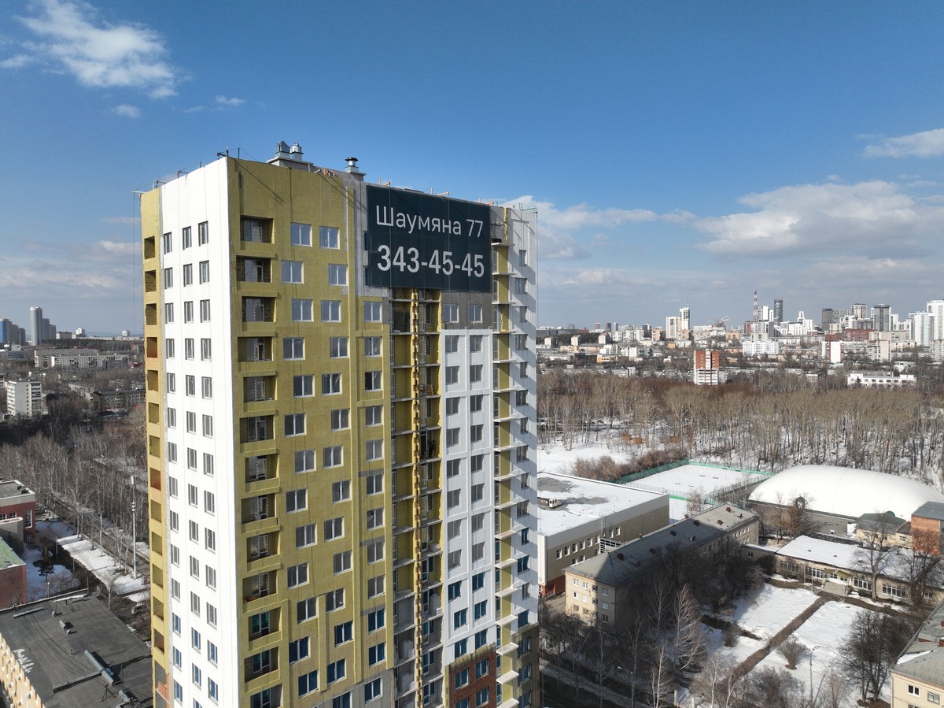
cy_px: 354
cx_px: 472
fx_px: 654
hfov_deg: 71.6
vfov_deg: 56.8
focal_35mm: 24
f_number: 2.8
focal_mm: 12.29
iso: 100
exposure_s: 1/2500
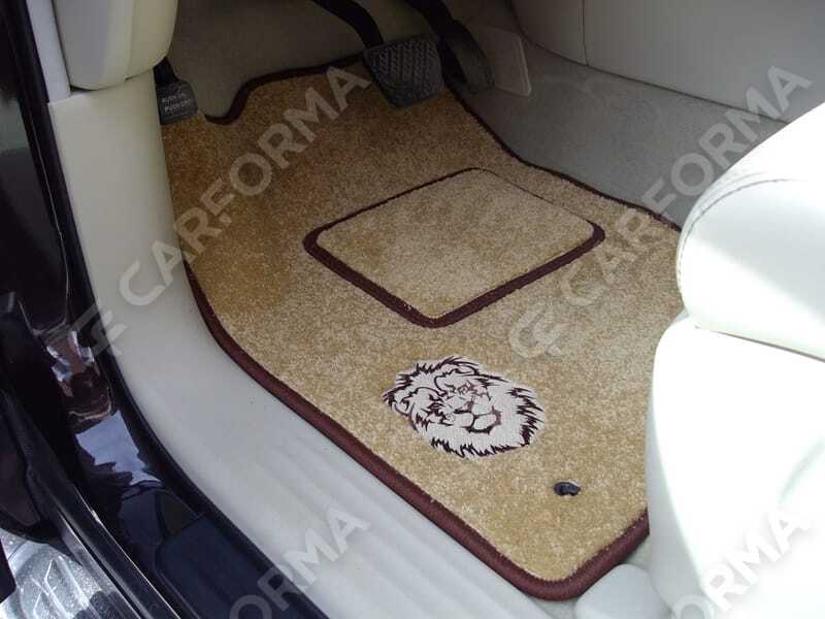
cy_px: 310
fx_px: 858
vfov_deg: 39.7
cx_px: 412
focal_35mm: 36
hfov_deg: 51.4
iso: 80
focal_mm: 6
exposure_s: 1/250
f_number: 2.7
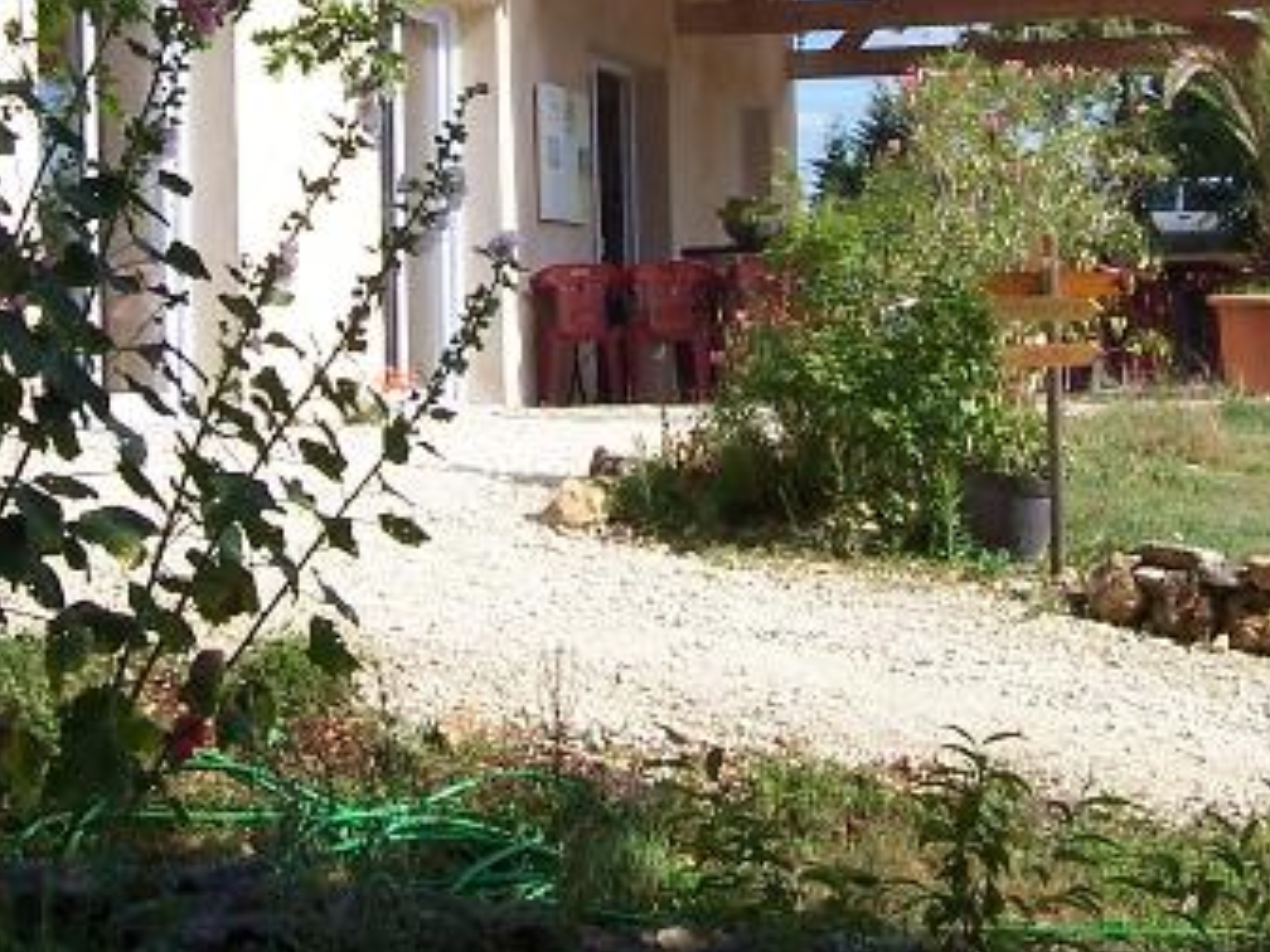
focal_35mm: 100
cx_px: 541
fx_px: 3669
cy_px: -144
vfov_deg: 14.4
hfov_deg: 19.6
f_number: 5.6
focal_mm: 7
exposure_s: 1/350
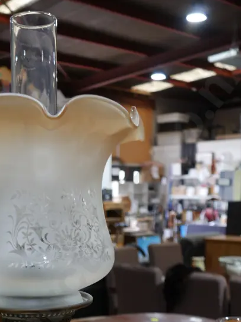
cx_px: 57
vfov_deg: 33.8
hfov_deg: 27.1
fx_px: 492
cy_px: 302
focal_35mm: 53
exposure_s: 1/60
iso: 250
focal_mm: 14
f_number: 3.5
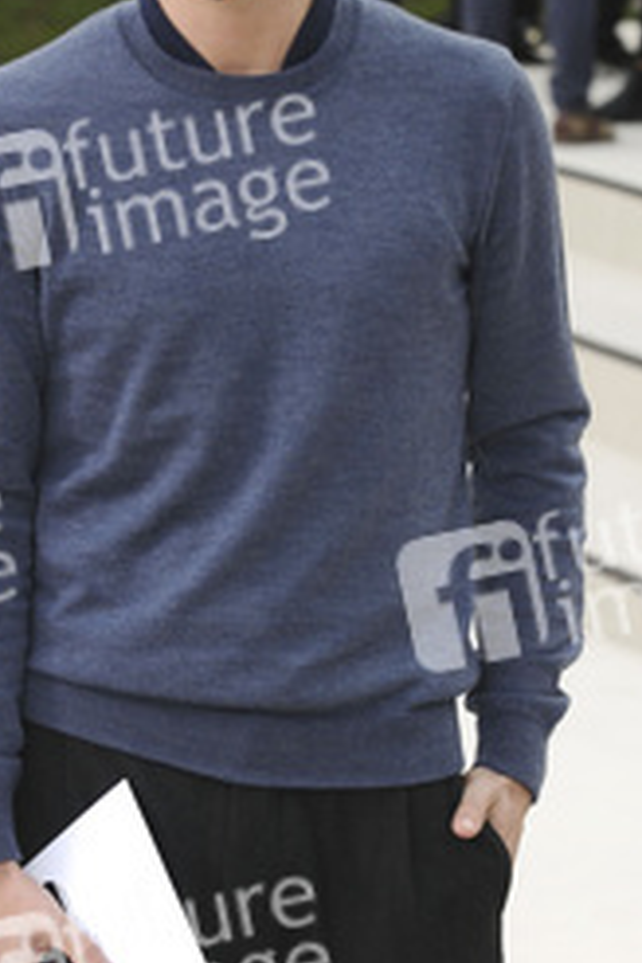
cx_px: 245
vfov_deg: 9.8
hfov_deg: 6.5
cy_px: 384
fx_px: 5617
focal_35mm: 210
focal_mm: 86
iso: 320
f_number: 5.6
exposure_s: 1/250
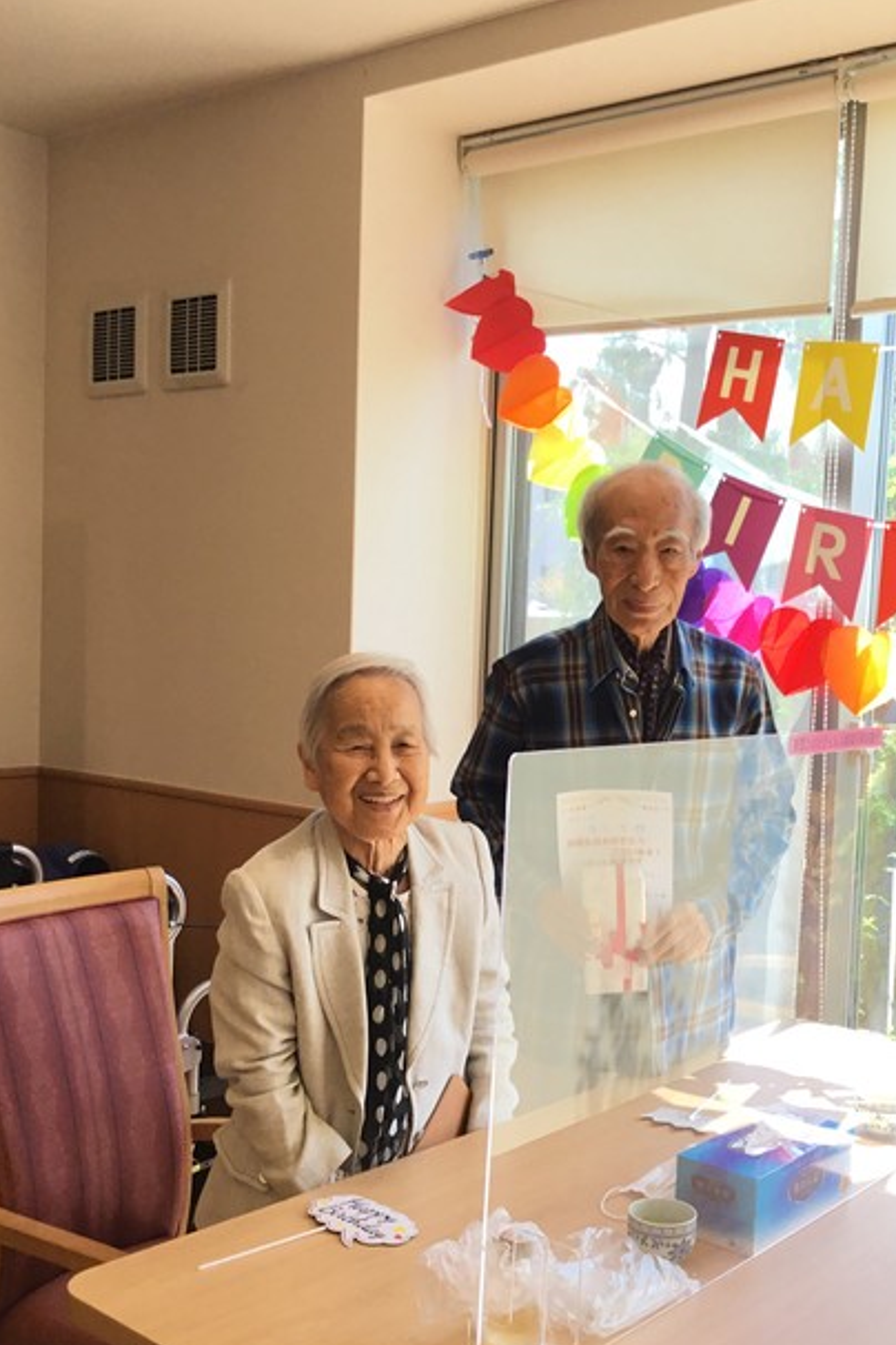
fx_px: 1456
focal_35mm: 39
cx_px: 592
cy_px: 718
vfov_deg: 49.5
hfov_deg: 33.9
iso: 32
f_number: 2.4
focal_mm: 3.3
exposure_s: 1/120
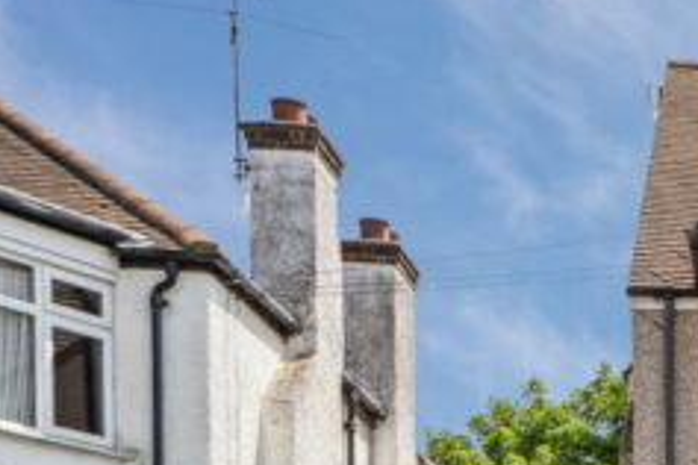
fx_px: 2074
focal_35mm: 107
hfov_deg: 16.8
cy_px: 645
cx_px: 1125
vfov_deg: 12.3
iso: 640
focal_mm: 33
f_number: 5.6
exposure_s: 1/2000
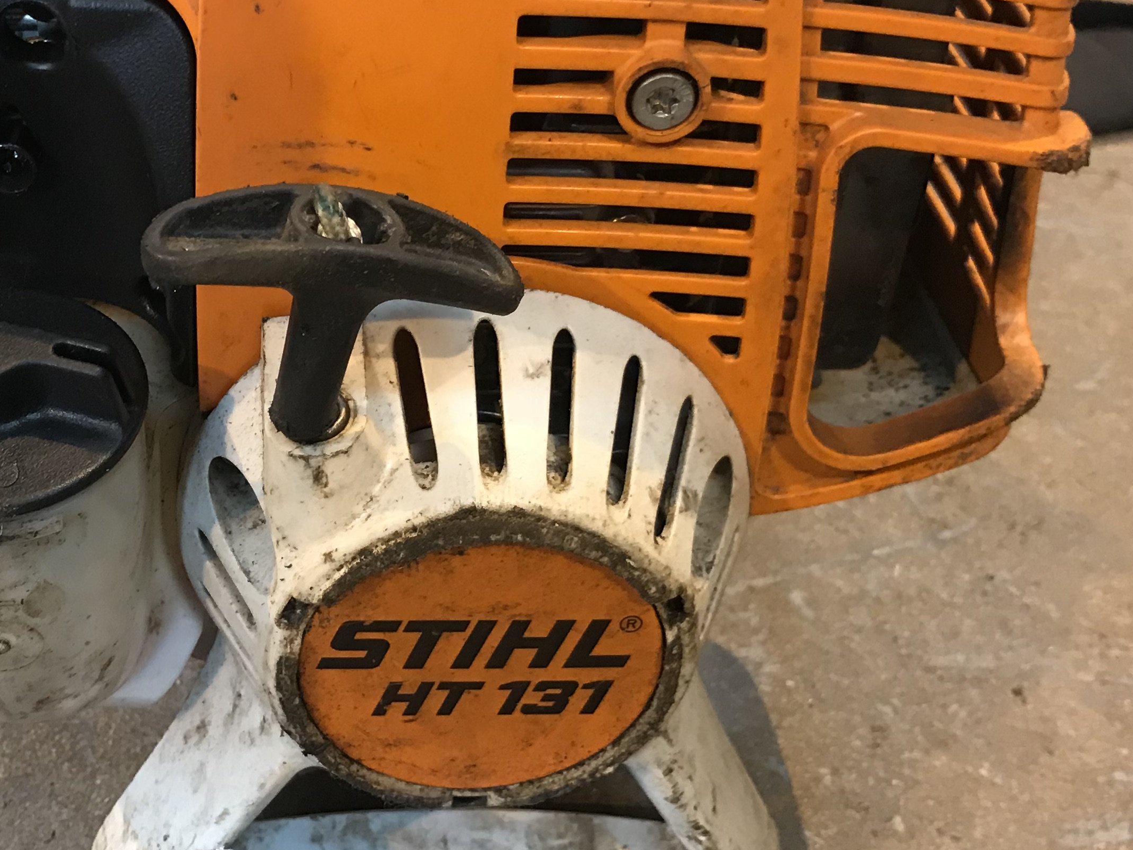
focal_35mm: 53
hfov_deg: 35.9
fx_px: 1735
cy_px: 319
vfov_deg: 27.4
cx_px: 407
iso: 64
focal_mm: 3.99
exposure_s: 1/17
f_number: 1.8
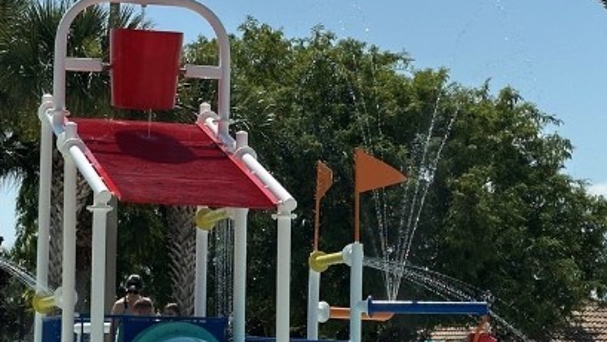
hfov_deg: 16.4
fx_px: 2108
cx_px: 301
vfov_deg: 9.3
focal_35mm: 131
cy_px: 210
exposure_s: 1/7634
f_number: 1.78
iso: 64
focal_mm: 6.86
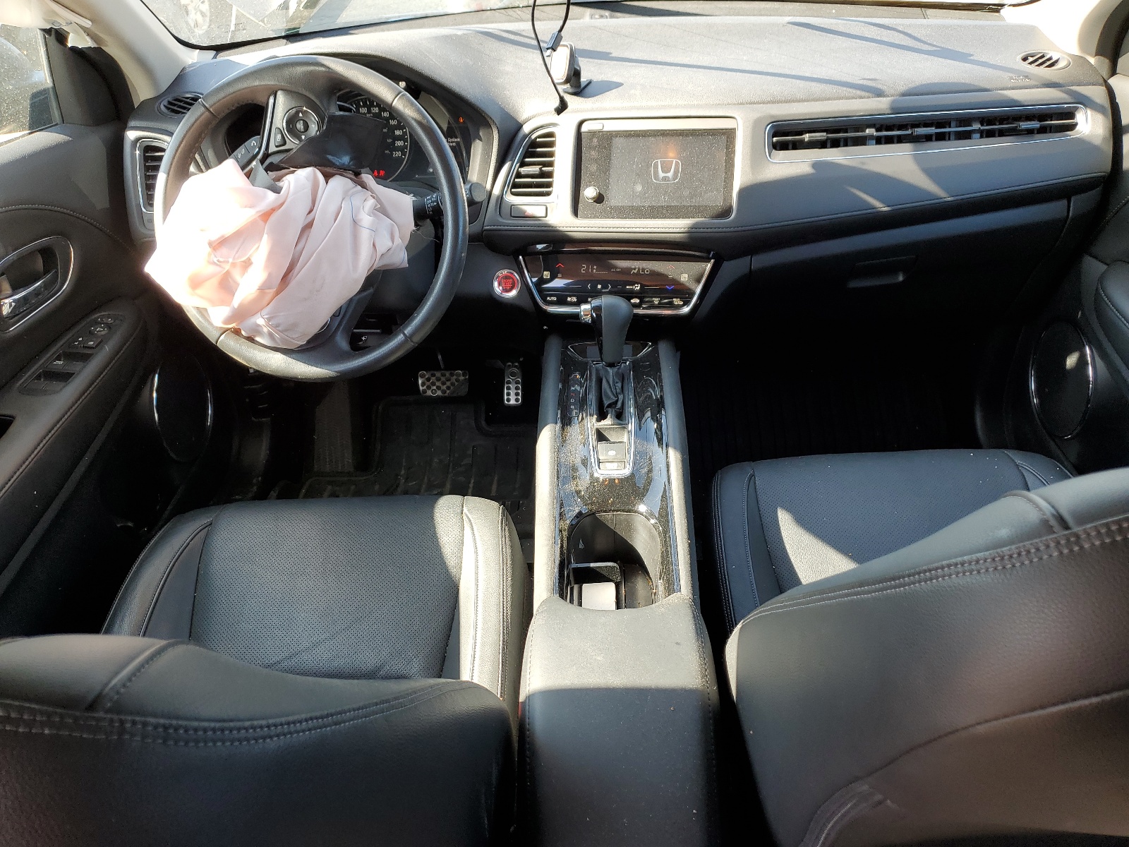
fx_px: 848
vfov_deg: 53.1
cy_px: 424
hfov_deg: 67.3
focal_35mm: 26
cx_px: 564
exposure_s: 1/152
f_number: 1.5
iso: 50
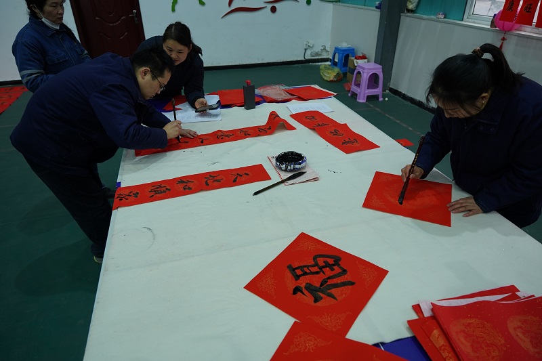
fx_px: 361
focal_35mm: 24
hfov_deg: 73.8
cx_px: 271
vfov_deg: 53.1
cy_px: 180
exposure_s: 1/160
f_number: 3.5
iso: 500
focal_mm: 24
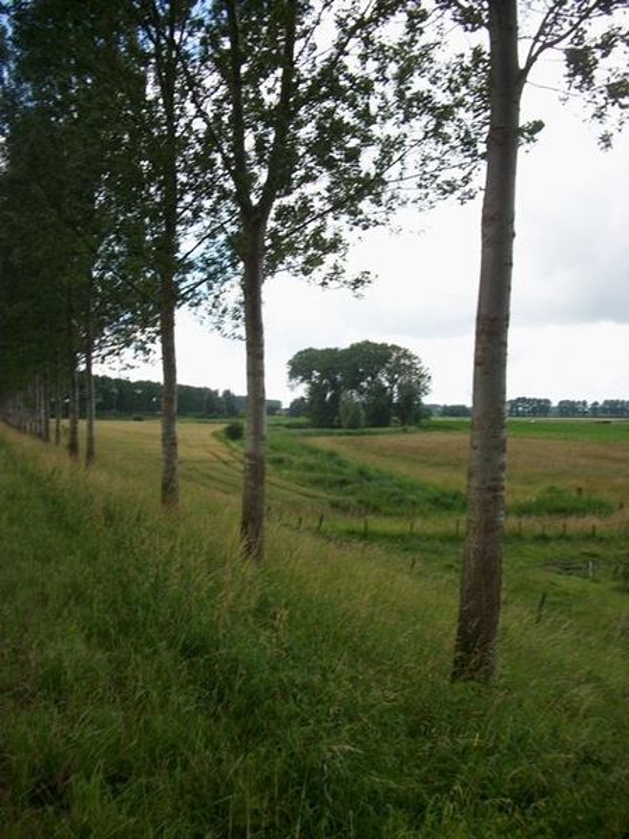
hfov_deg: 44.2
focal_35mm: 32
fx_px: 775
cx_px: 314
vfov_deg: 56.8
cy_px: 420
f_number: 8.8
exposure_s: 1/60
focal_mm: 5.7
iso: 80
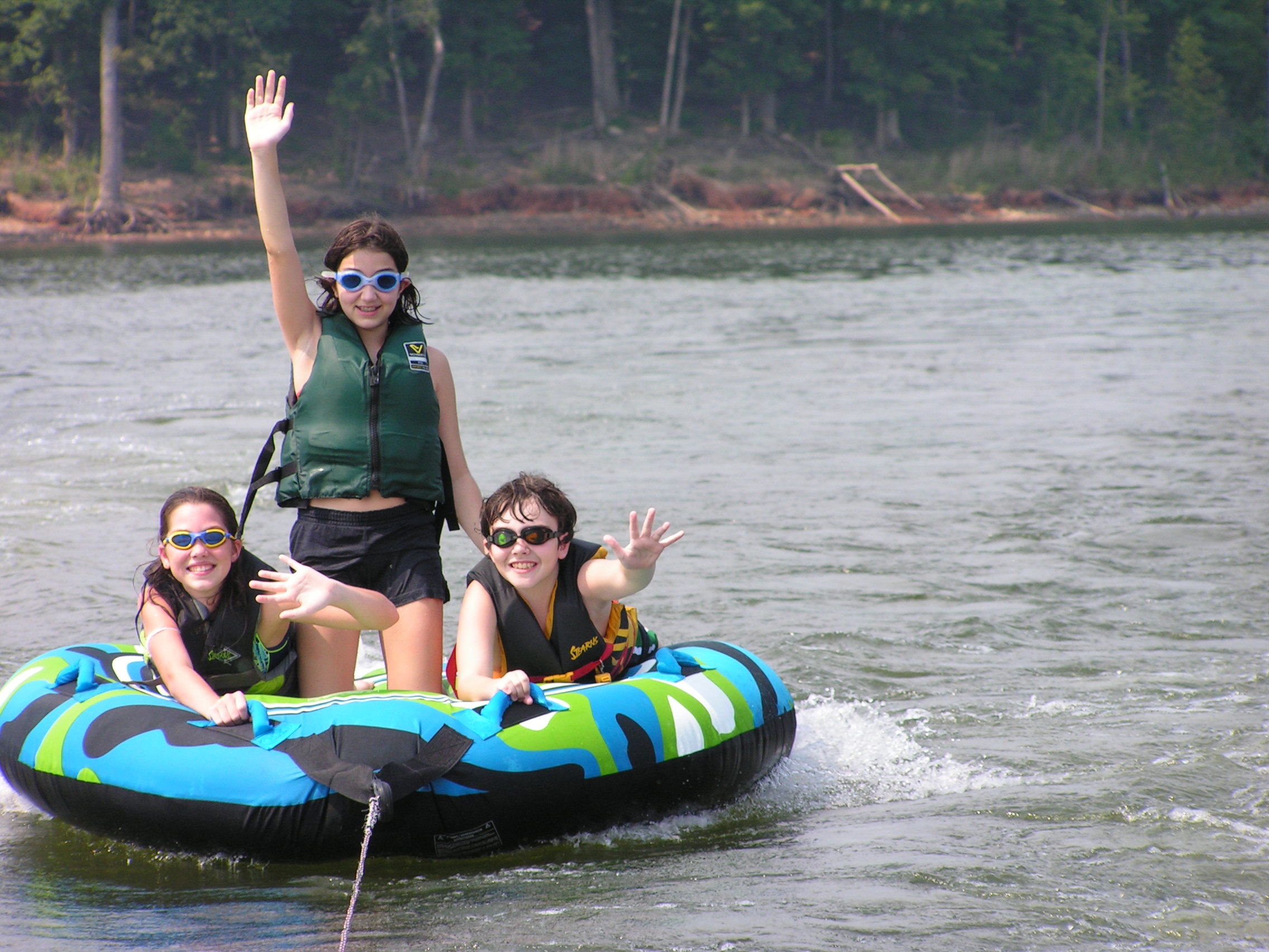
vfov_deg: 5.0
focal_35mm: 297
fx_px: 10888
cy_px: 476
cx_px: 634
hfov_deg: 6.7
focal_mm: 49.4
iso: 50
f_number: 3.5
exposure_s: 1/800
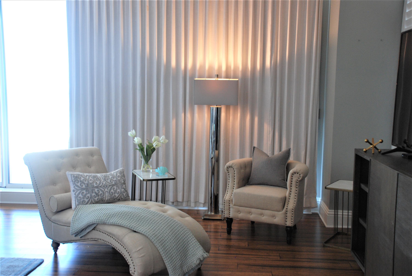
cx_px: 206
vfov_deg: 34.3
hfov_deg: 49.5
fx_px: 447
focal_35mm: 39
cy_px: 138
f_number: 4
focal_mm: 26
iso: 400
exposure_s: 1/30
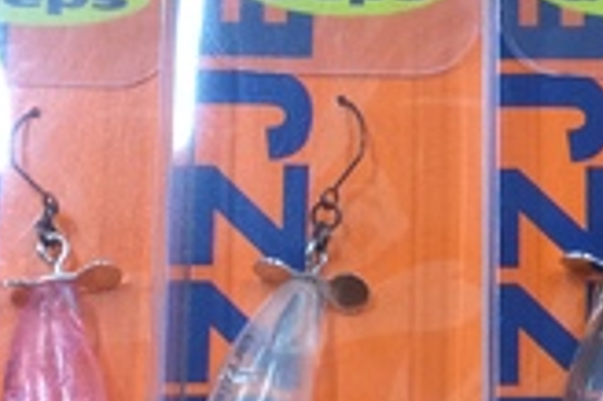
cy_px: 313
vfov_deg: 11.6
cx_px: 526
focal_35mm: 118
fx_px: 1974
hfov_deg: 17.2
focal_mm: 3.3
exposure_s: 1/30
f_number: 2.4
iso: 50
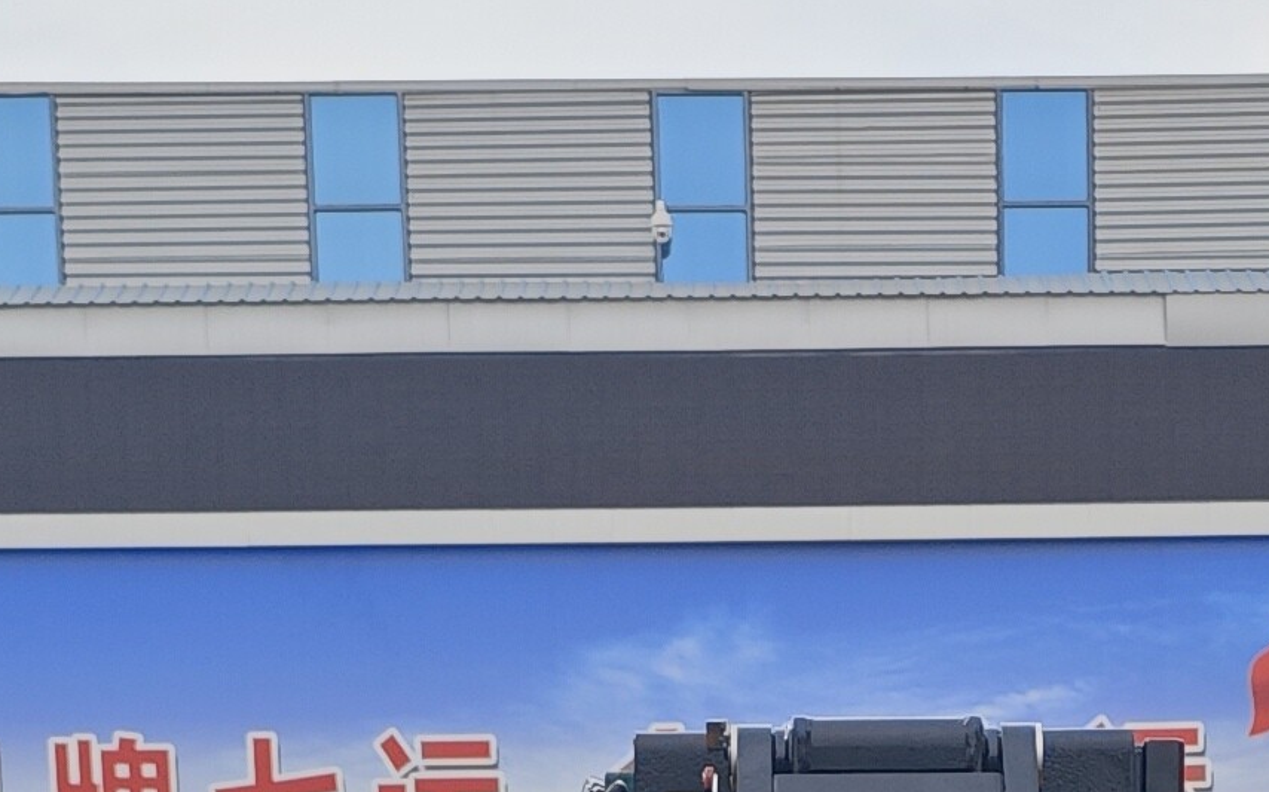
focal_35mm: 117
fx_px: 4045
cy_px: 1898
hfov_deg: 17.8
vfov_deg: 9.8
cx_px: 859
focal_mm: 8.7
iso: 50
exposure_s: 1/2214
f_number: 1.9
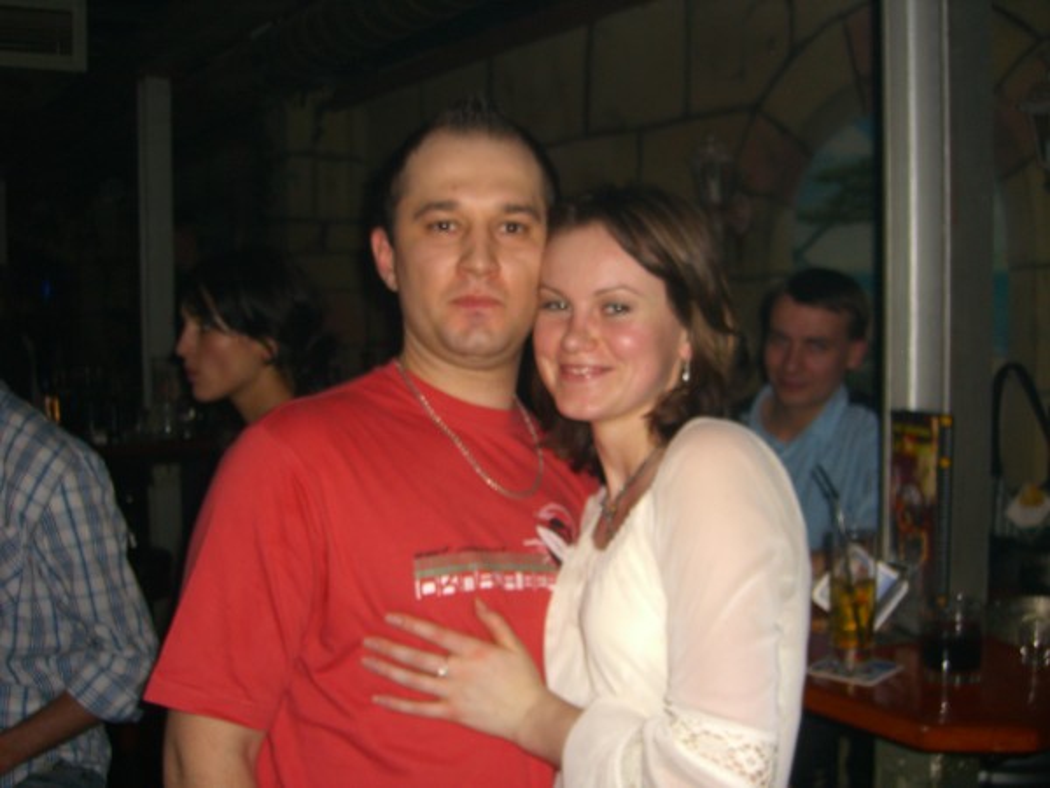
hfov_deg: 49.0
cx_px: 525
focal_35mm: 38
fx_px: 1153
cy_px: 394
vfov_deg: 37.7
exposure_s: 1/60
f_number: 2.8
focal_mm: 7.9
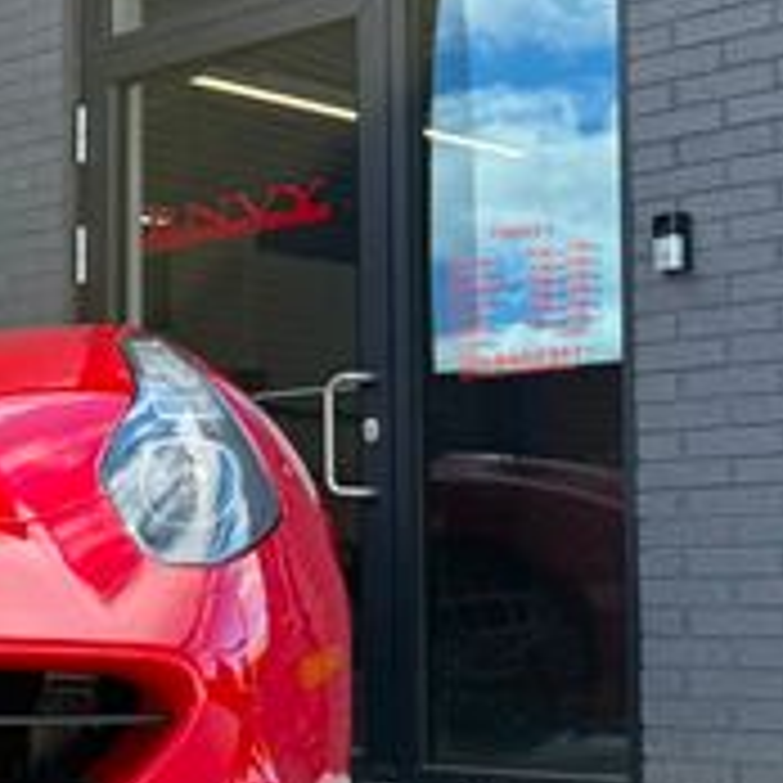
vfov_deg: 22.1
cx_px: -513
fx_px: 1996
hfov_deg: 18.6
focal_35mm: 78
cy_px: 526
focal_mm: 6.76
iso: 100
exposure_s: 1/1855
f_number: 1.78
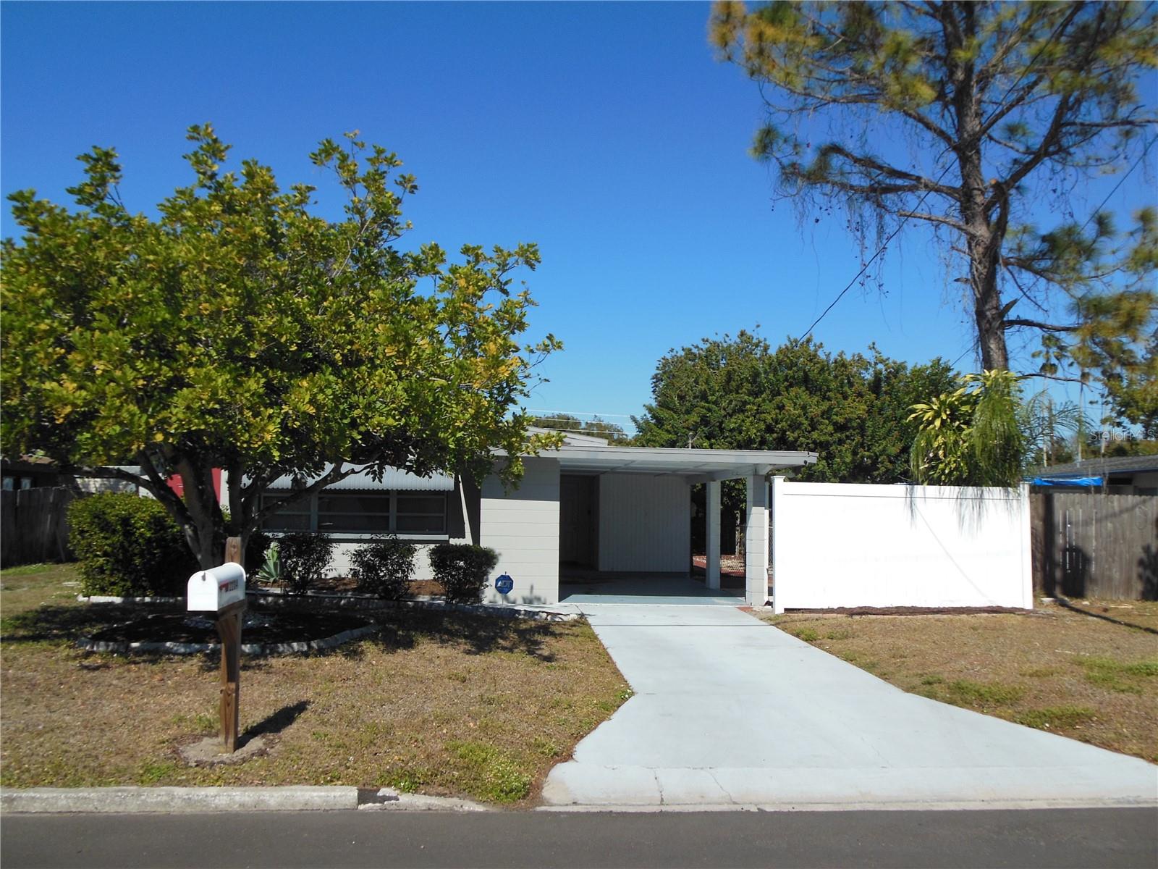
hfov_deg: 61.7
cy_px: 434
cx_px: 579
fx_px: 970
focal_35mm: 29
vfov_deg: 48.2
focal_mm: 5.2
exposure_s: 1/500
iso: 125
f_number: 6.7
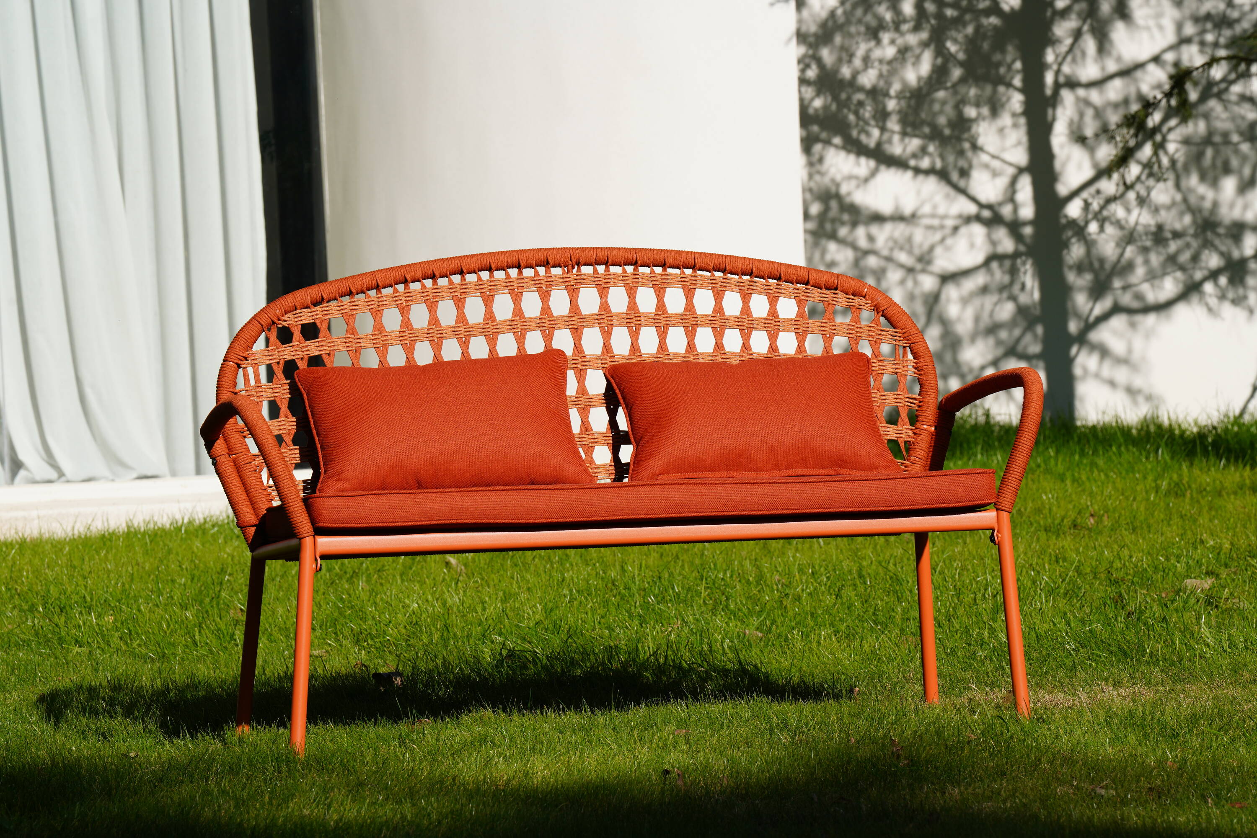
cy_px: 419
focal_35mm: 157
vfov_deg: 8.7
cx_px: 628
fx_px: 5482
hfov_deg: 13.1
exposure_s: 1/320
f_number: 13
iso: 200
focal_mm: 157
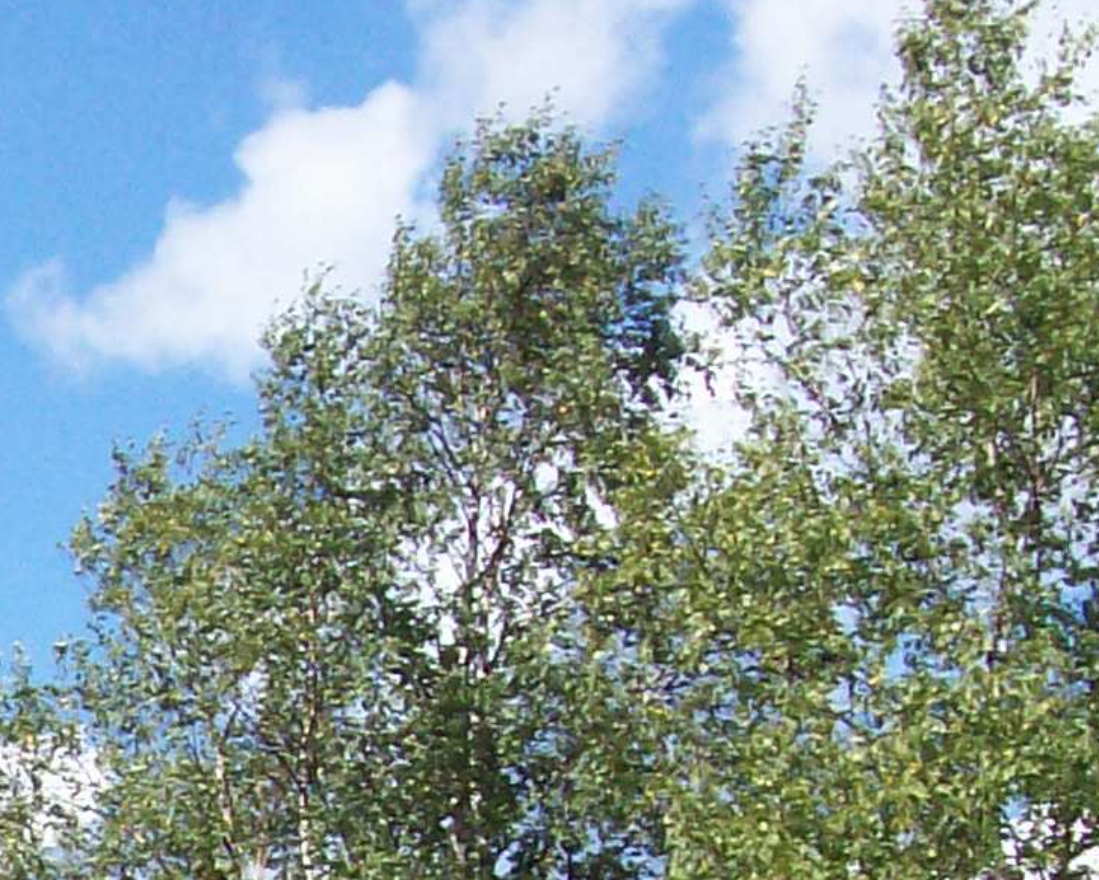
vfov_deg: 7.1
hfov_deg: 8.7
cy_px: 1430
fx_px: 6962
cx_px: -694
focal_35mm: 214
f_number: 6
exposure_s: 1/347
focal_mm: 9.4
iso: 80
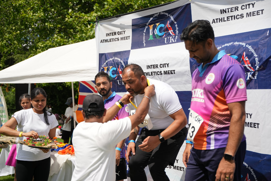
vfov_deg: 34.6
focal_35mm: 38
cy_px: 90
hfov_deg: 50.1
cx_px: 136
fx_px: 290
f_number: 2.8
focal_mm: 38.5
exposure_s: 1/6400
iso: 250
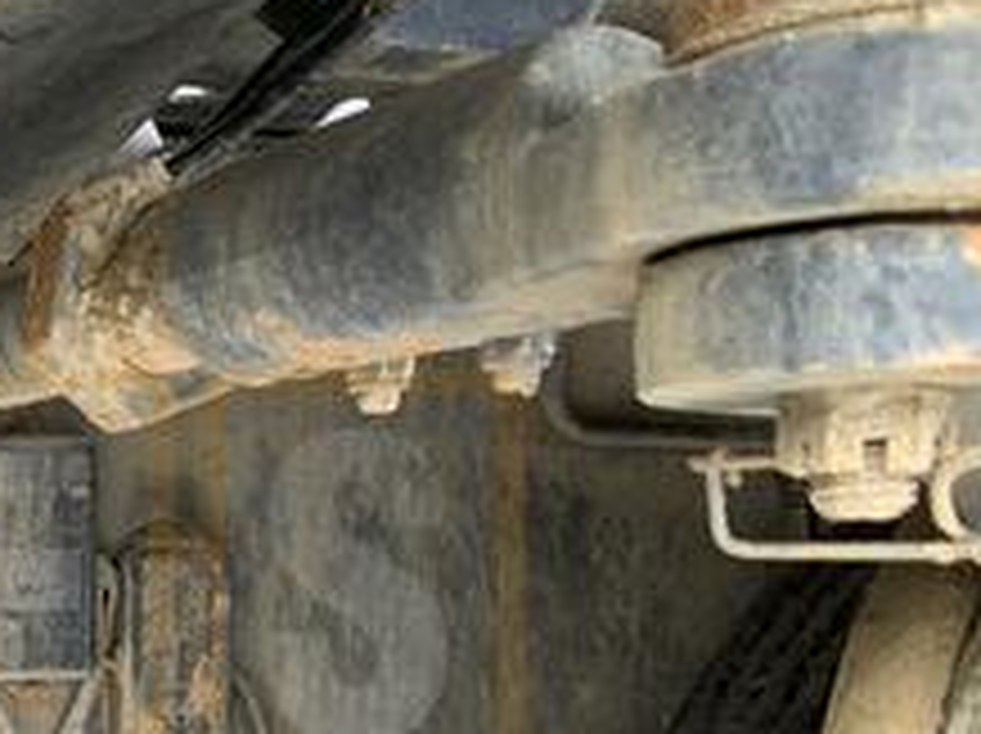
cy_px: 752
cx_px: 9
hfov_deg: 28.5
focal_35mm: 64
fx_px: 1812
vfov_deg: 22.0
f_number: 1.8
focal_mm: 3
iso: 32
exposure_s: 1/122
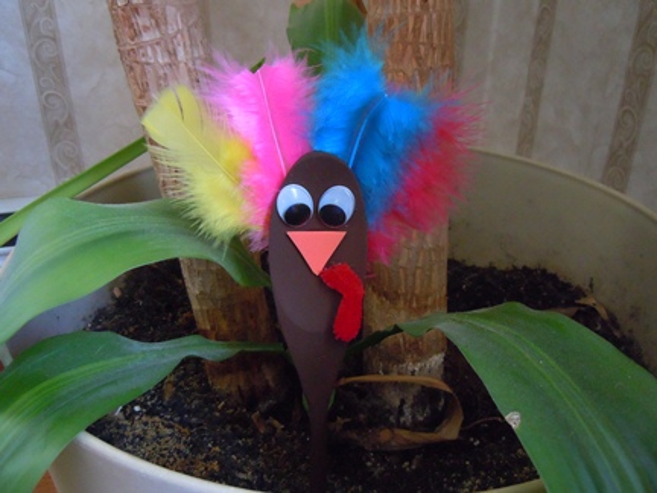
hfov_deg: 60.0
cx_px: 328
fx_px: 569
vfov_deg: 46.8
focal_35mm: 30
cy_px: 246
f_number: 3.5
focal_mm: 5.4
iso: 800
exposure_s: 1/6
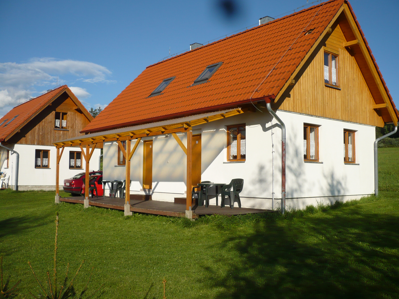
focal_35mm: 35
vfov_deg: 40.7
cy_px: 150
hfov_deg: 52.6
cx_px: 200
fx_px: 403
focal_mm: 5.8
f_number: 8
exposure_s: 1/320
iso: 100
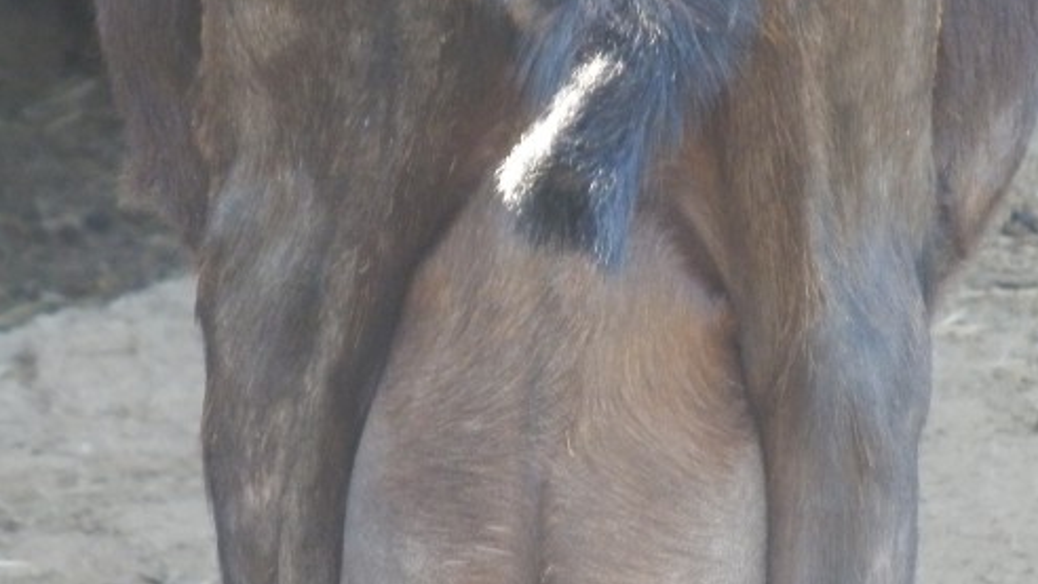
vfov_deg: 2.3
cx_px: 572
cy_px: 508
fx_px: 14618
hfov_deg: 4.1
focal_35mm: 531
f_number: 5.9
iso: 800
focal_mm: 52.5
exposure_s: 1/200
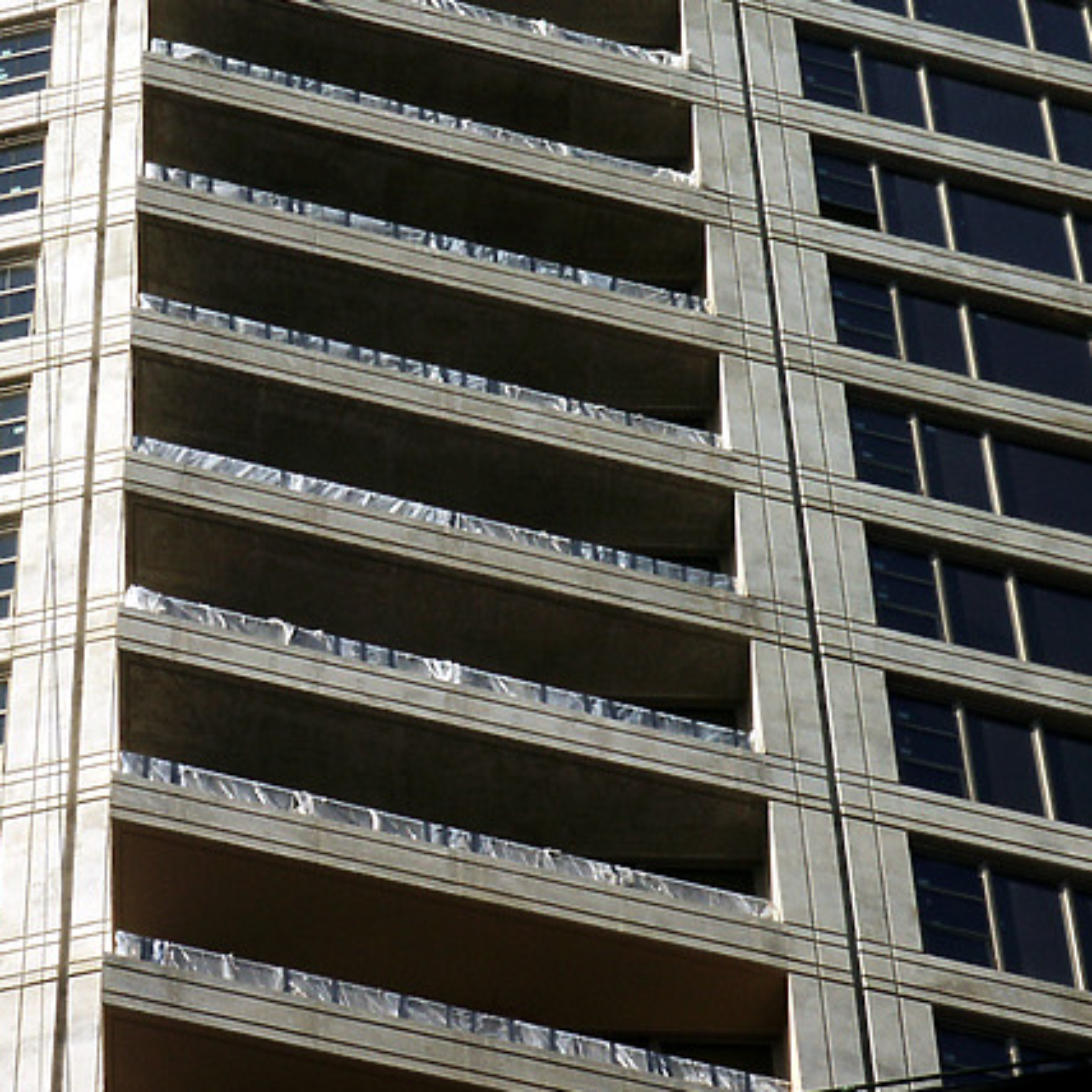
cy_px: 249
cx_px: 276
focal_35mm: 186
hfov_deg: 9.4
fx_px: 6638
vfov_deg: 9.4
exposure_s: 1/125
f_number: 8
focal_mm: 19.93
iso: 64
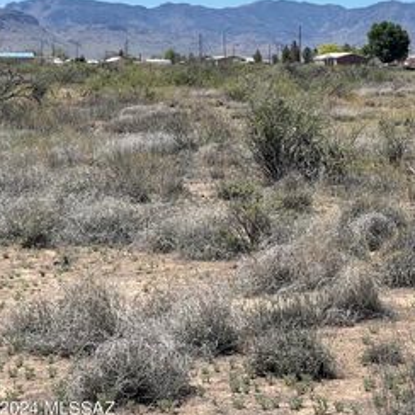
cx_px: 408
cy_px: 118
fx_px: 1573
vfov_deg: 15.0
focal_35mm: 116
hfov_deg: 14.8
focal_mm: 7.5
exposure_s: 1/1647
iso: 20
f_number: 2.2
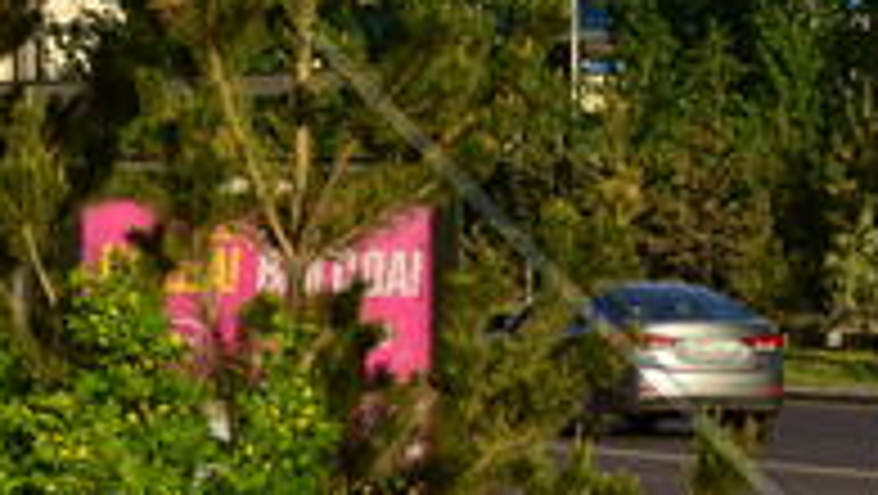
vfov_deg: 4.1
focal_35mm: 294
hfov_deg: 7.3
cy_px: -198
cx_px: 77
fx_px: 6849
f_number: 9
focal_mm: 42
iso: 100
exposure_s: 1/200
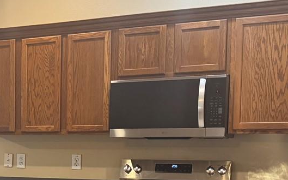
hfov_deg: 25.1
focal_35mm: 77
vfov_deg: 16.5
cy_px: 188
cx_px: -19
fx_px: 604
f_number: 1.78
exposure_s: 1/60
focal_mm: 6.76
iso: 640
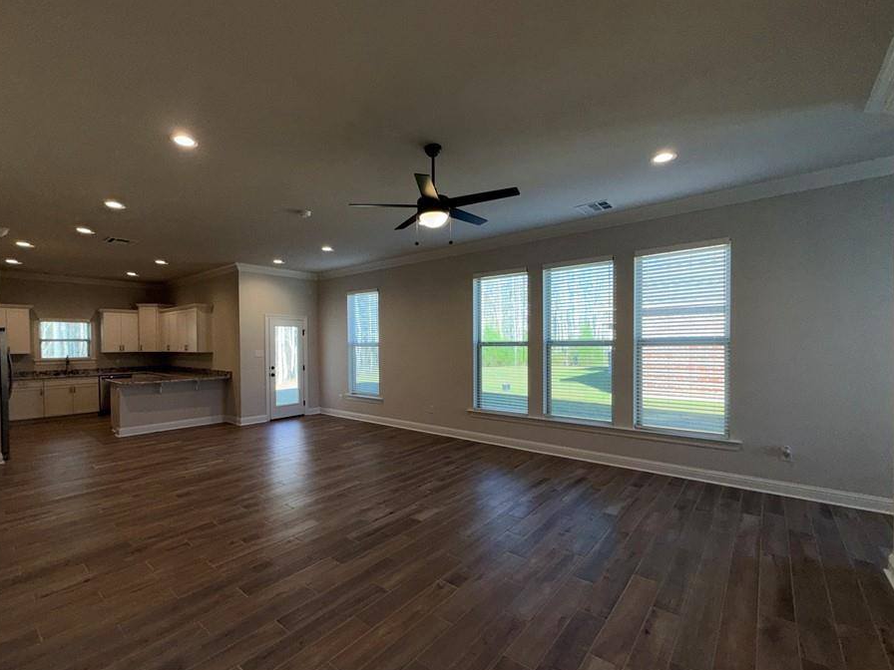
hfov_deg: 94.2
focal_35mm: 16
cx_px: 401
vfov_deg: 78.1
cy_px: 350
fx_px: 413
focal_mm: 2.22
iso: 40
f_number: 2.2
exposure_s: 1/120
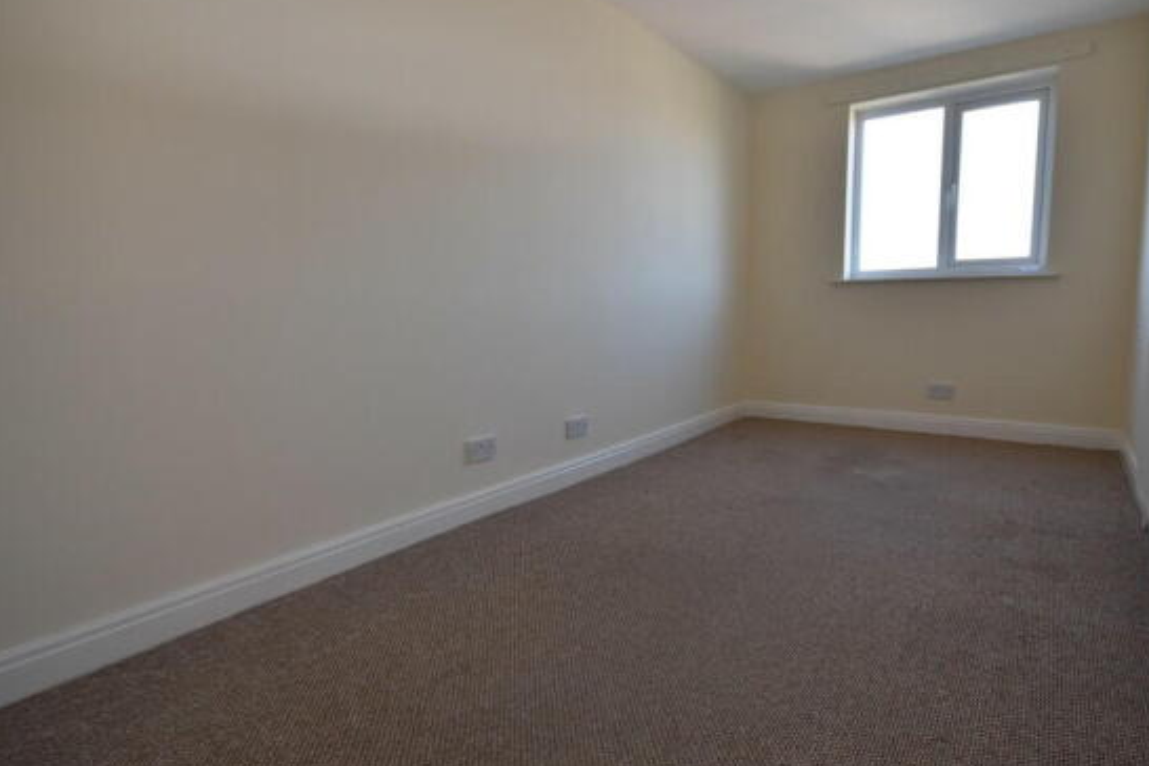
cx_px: 613
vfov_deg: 67.4
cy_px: 378
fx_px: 574
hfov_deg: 89.9
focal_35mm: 18
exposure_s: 1/125
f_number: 5.6
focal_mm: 10
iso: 720
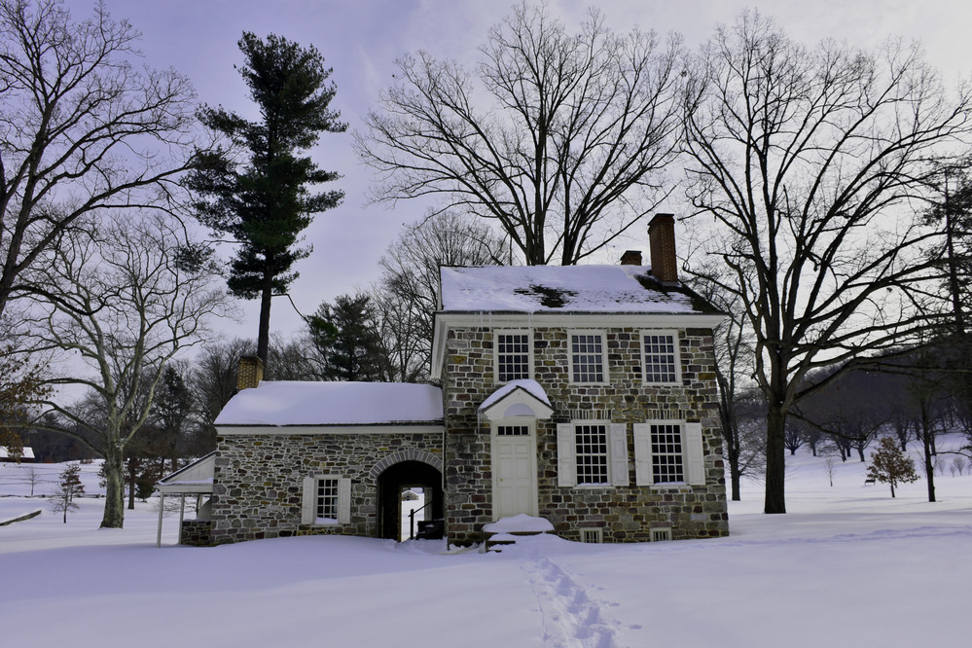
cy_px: 324
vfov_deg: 47.9
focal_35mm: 27
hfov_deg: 67.4
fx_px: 729
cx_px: 486
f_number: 8
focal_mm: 18
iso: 100
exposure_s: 1/500
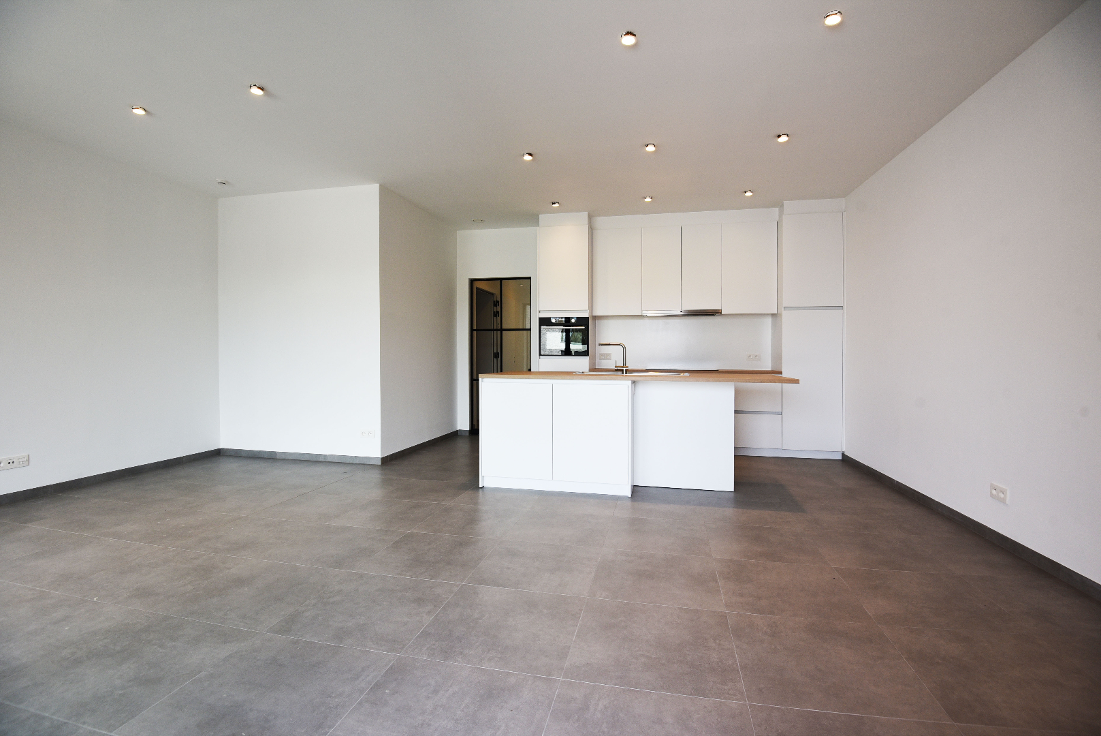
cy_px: 368
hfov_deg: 96.7
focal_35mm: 16
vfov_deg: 73.8
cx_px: 550
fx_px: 490
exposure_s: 1/160
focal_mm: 16
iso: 400
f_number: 6.3
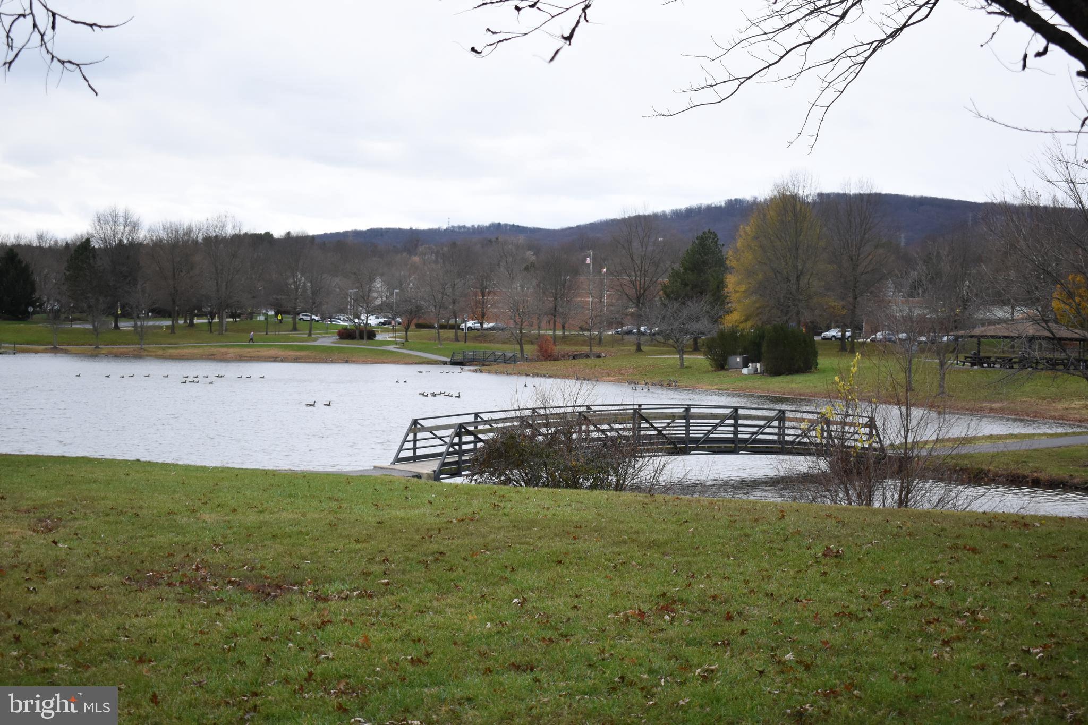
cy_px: 362
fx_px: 1722
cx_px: 544
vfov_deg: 23.8
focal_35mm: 57
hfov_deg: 35.1
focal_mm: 38
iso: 800
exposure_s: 1/800
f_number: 4.8
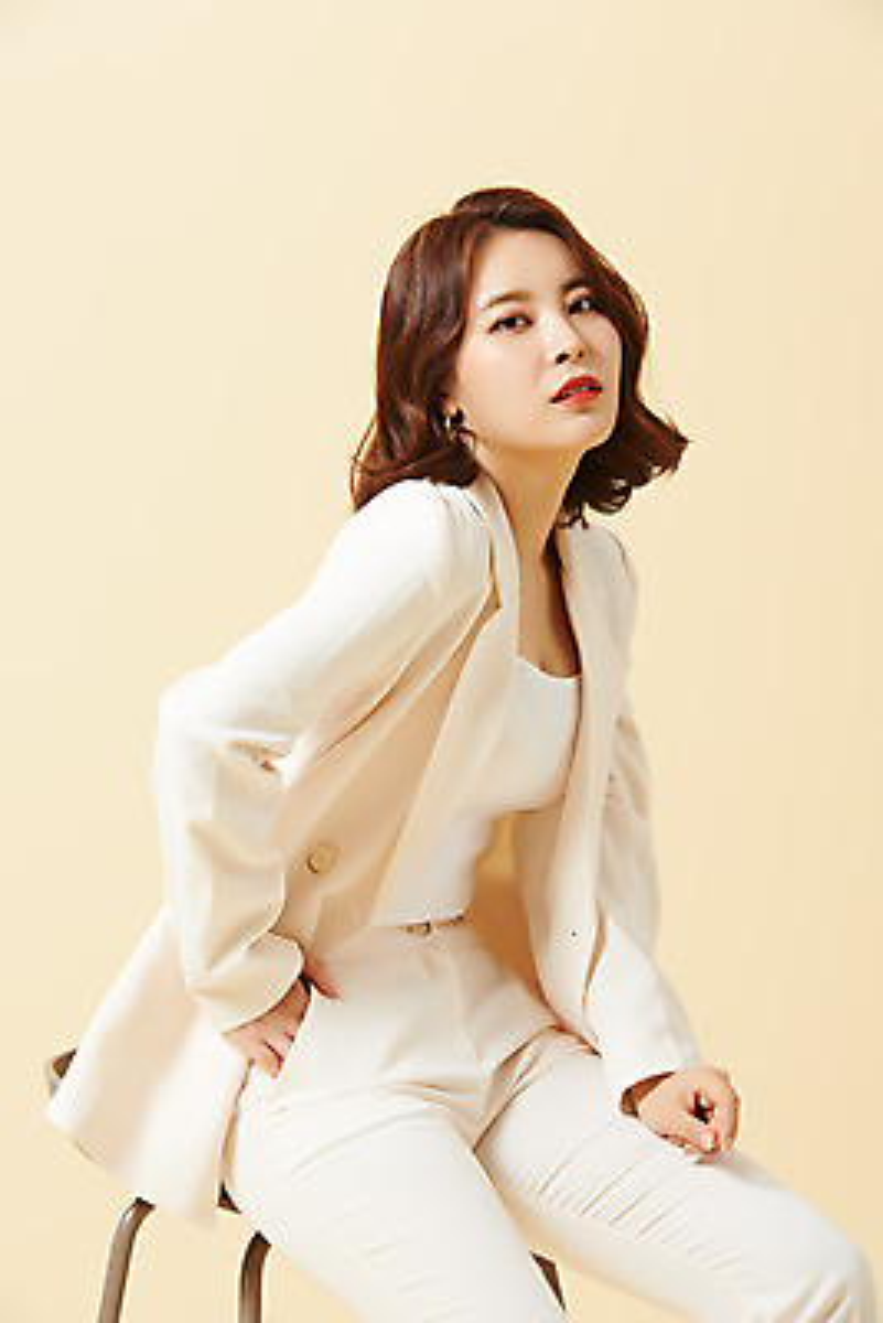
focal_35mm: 180
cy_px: 662
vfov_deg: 11.4
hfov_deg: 7.6
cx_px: 442
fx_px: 6616
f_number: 16
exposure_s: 1/125
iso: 100
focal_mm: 180
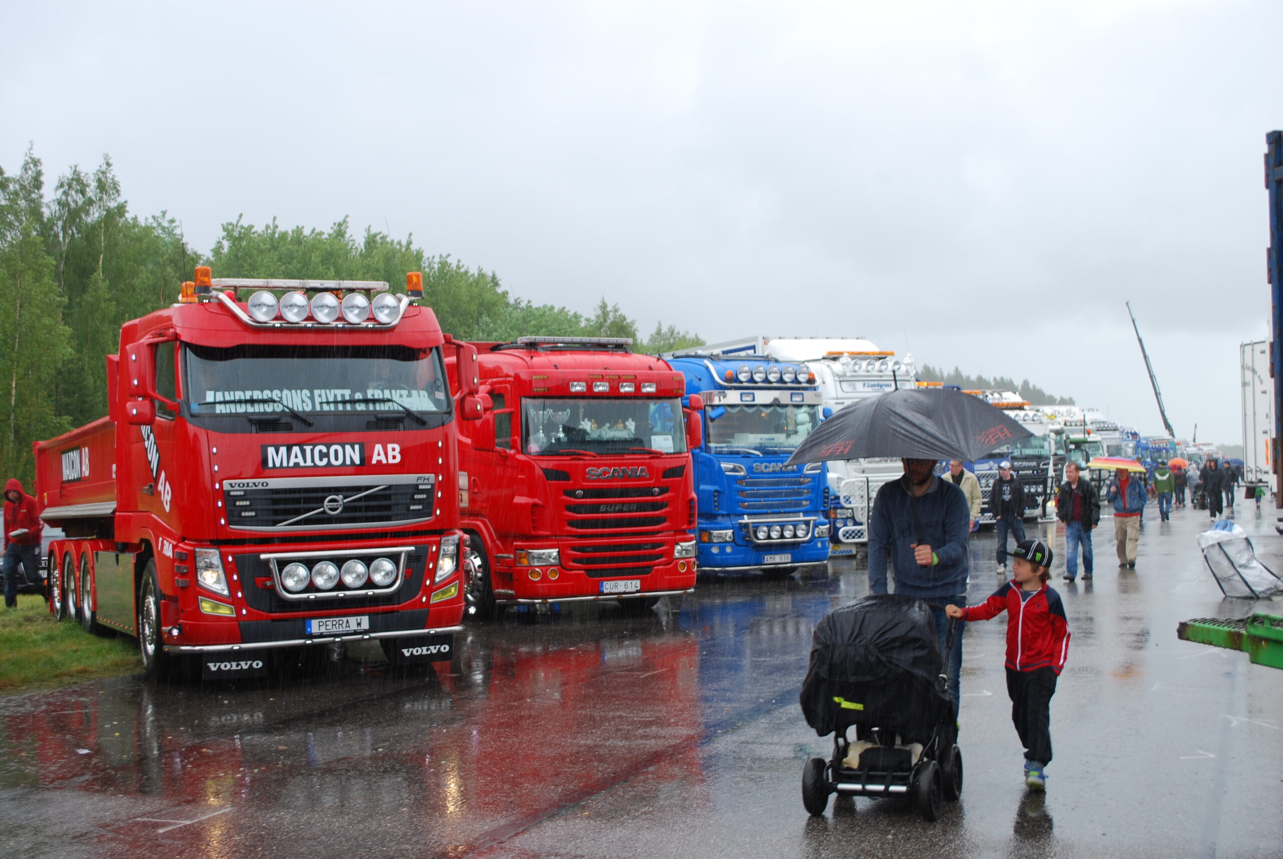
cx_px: 642
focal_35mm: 44
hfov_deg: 44.9
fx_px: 1552
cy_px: 430
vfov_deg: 30.9
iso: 110
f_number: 5.6
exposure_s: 1/125
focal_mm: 29
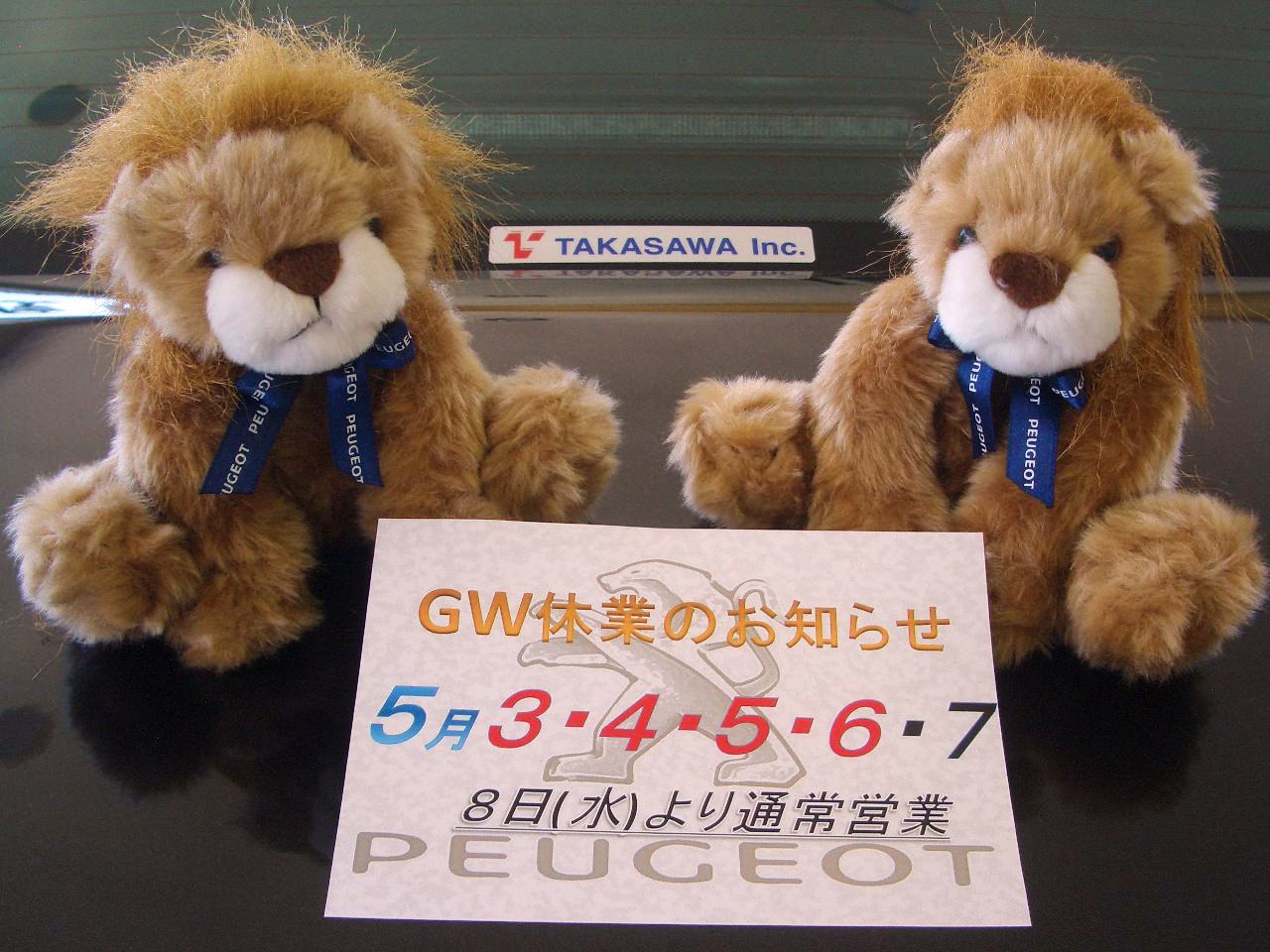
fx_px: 1504
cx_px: 635
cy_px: 476
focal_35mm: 41
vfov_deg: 35.1
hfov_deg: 45.8
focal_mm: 6.8
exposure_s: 1/100
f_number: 2.8
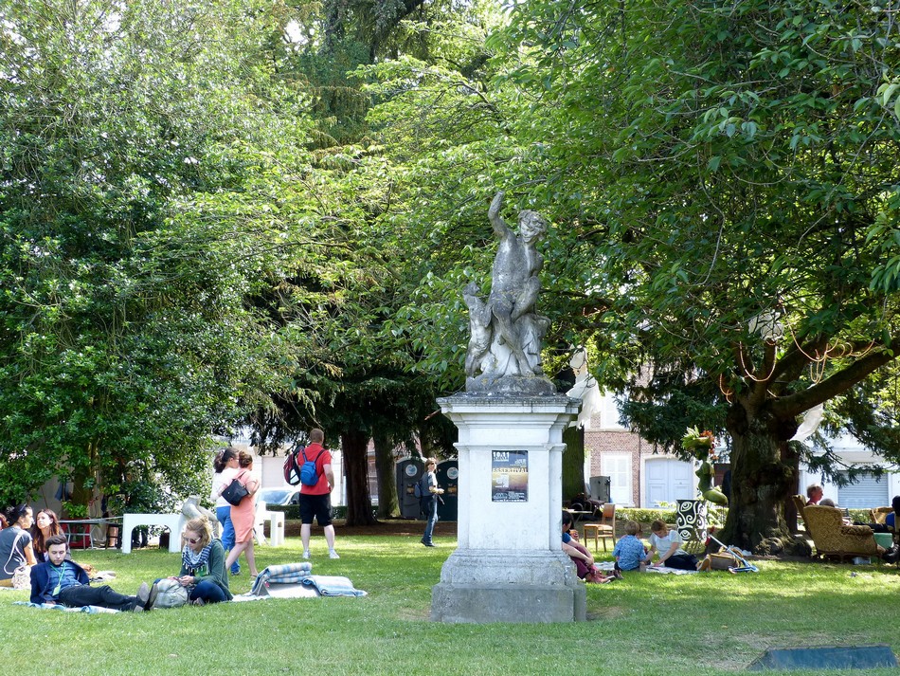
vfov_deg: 28.0
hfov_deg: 36.8
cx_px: 450
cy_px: 338
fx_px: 1352
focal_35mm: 52
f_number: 3.2
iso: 100
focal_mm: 9.2
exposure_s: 1/80
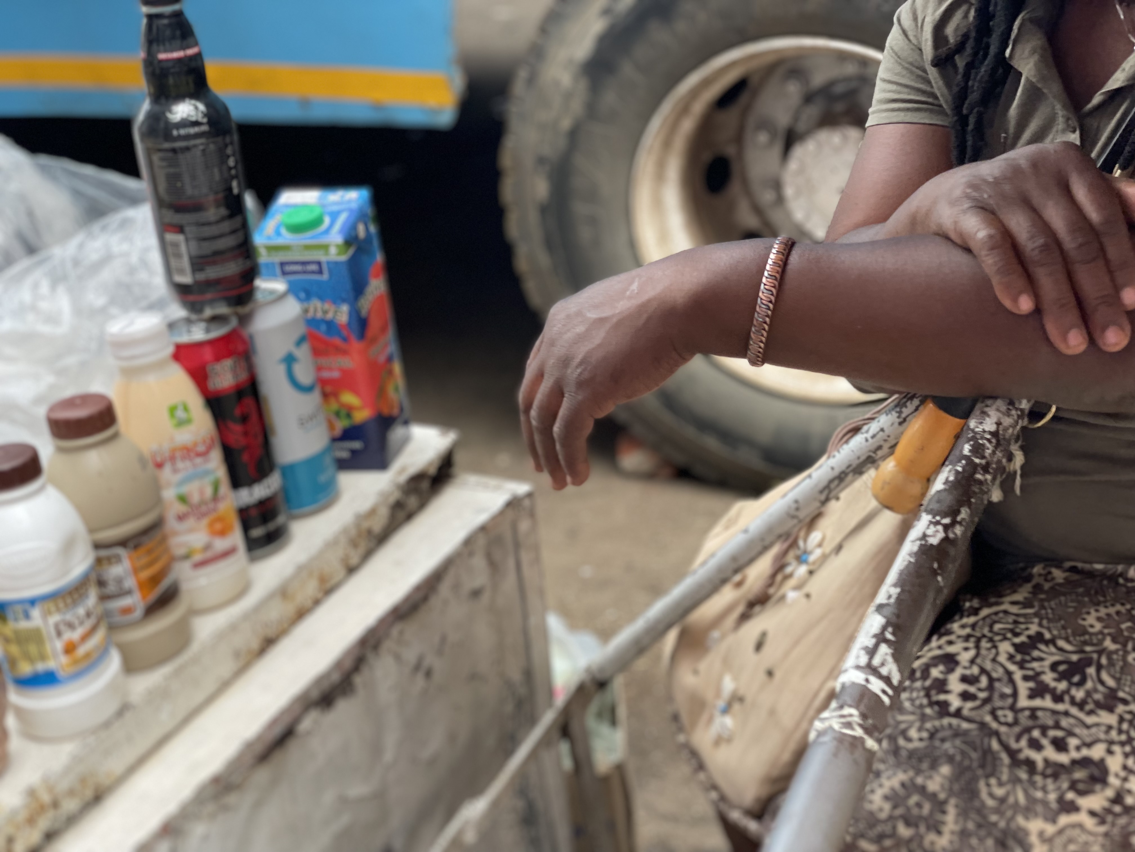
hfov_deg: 36.8
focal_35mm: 52
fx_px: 1705
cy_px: 426
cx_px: 568
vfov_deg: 28.0
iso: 25
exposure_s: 1/151
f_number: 2
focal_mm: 6
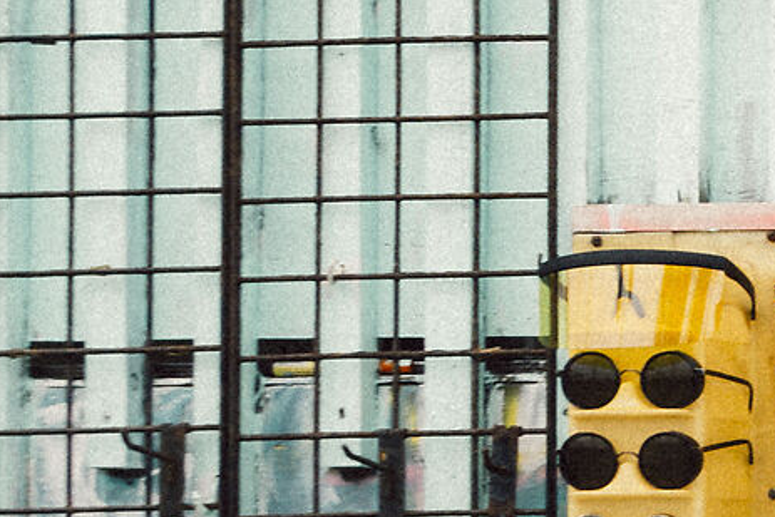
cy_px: 586
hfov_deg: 10.2
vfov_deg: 8.0
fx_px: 3682
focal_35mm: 171
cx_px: 1965
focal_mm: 22
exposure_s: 1/250
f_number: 7.1
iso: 250
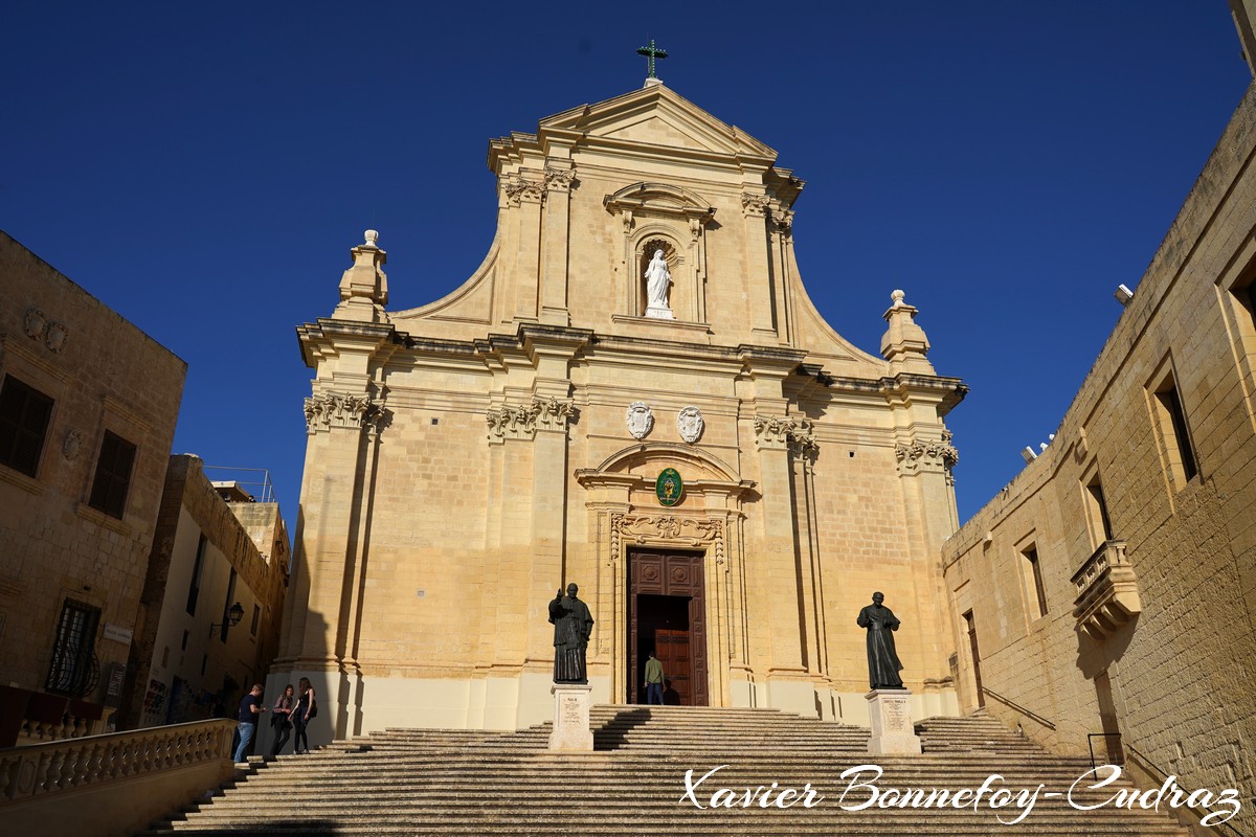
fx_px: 977
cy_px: 418
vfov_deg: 46.4
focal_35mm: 28
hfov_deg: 65.5
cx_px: 628
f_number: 8
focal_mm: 28
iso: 100
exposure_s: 1/800
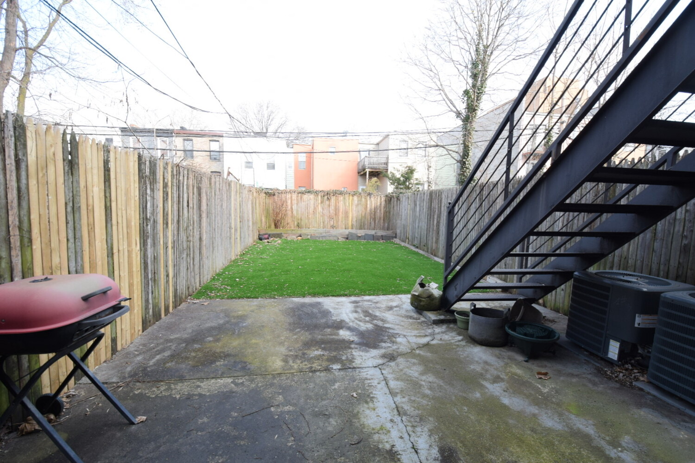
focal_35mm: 15
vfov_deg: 77.3
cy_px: 232
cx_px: 348
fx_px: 290
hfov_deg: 100.4
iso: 400
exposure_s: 1/160
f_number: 6.3
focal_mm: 10
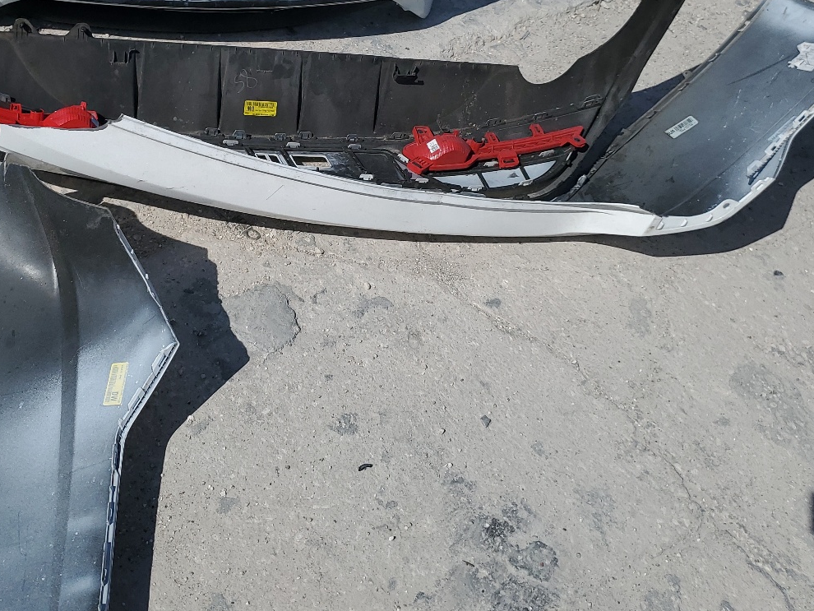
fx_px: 988
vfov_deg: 33.9
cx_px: 294
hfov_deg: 44.3
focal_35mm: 42
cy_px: 187
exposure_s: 1/10000
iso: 50
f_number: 1.5
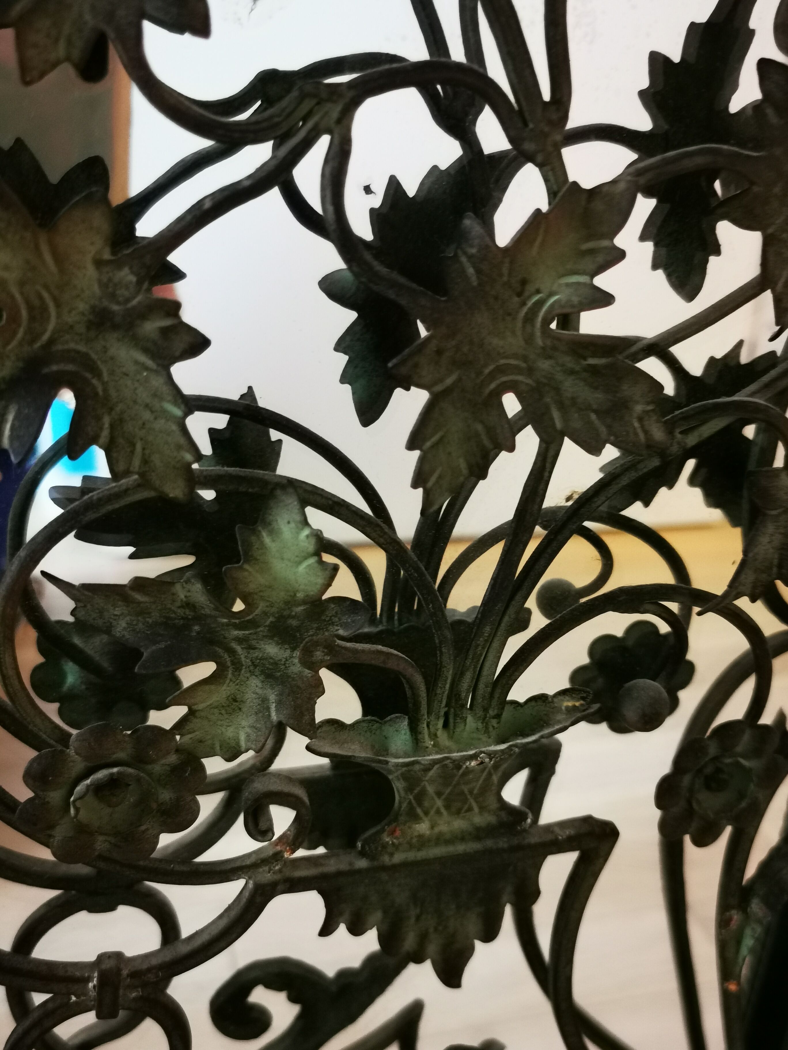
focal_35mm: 32
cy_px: 525
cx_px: 394
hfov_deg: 44.2
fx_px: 971
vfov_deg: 56.8
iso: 320
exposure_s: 1/50
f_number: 1.6
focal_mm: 5.56
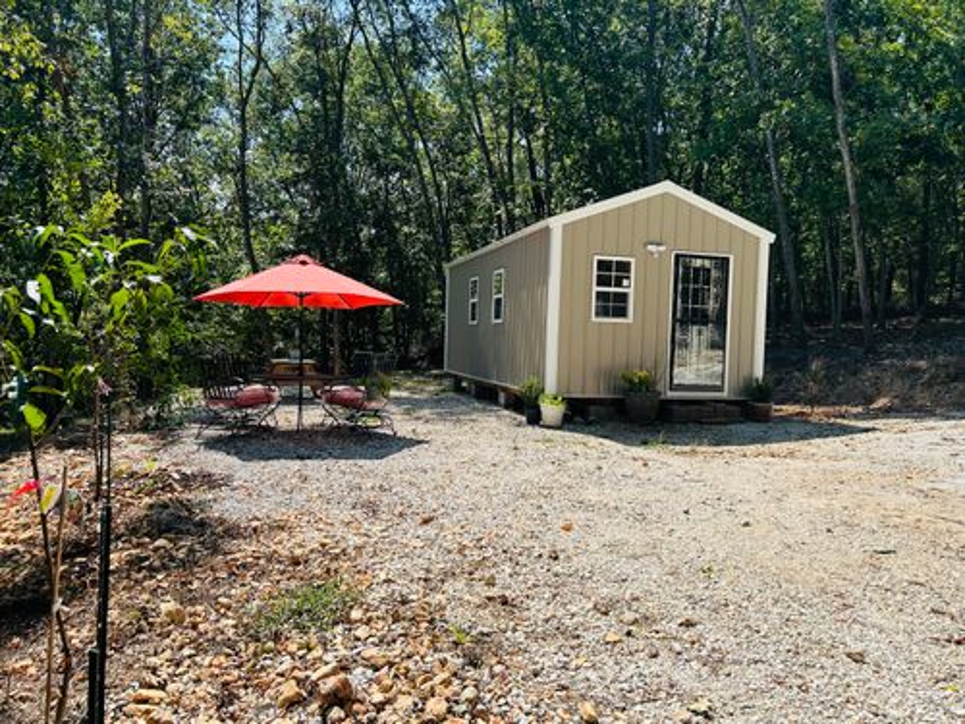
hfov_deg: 67.3
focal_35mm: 26
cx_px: 482
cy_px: 362
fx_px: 725
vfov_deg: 53.1
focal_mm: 5.7
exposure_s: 1/3356
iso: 50
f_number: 1.5
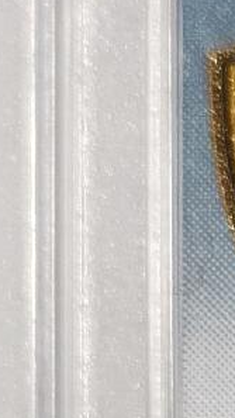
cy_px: 891
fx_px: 3945
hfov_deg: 3.3
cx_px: 863
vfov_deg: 5.9
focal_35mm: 356
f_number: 16
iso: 125
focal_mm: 5.56
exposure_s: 1/100
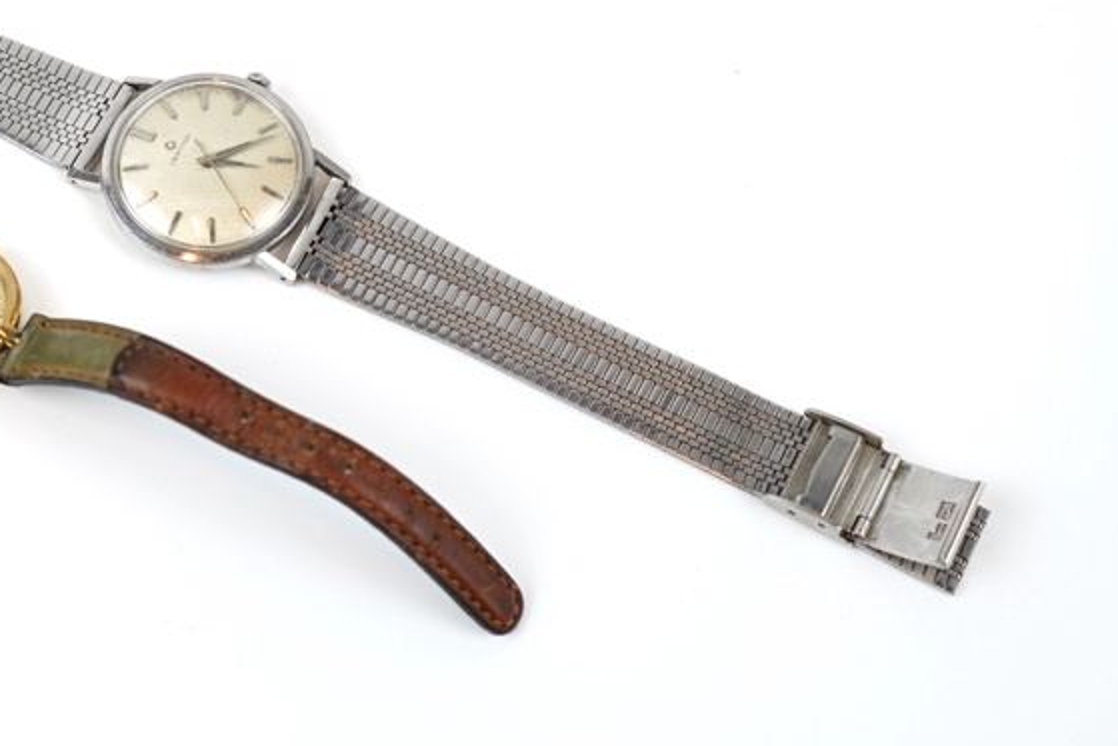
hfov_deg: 42.1
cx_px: 266
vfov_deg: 29.8
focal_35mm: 45
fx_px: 1398
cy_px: 308
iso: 50
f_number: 4
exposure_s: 1/60
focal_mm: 28
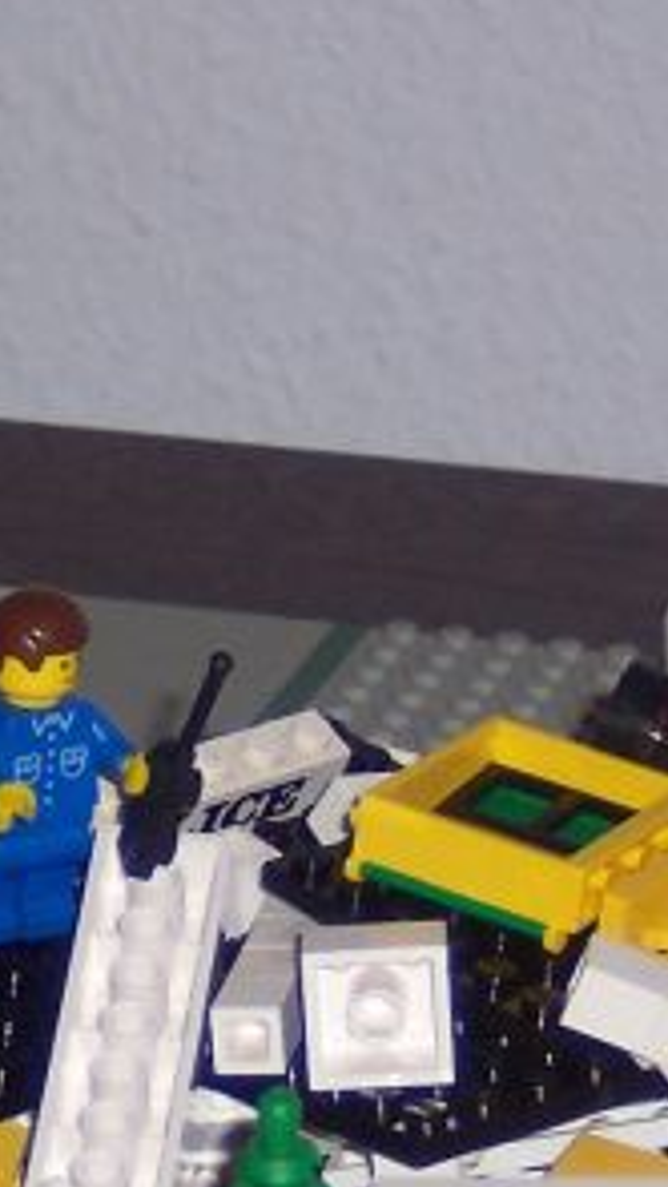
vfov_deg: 7.4
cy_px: 801
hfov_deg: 4.2
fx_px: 9129
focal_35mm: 290
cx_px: 221
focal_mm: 15.2
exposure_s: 1/90
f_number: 3.3
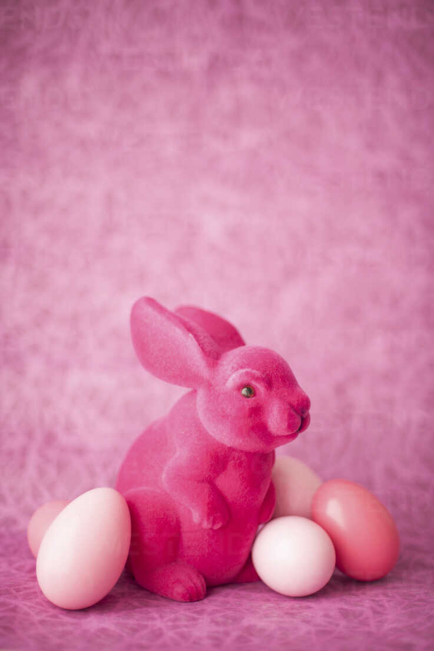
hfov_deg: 27.0
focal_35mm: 50
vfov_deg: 39.6
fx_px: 904
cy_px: 326
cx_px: 217
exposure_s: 1/10
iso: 100
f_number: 1.4
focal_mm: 50
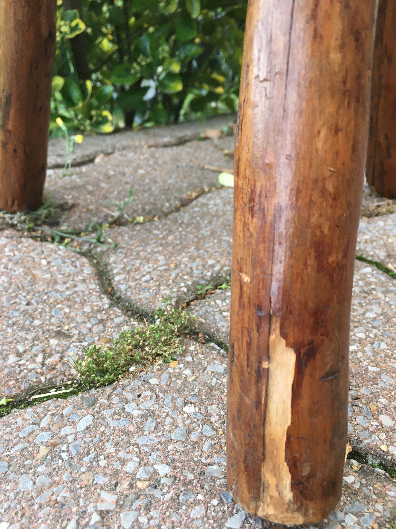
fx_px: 442
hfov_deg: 48.2
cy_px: 264
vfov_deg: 61.7
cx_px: 198
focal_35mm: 29
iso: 25
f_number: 2.2
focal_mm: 4.15
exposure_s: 1/33
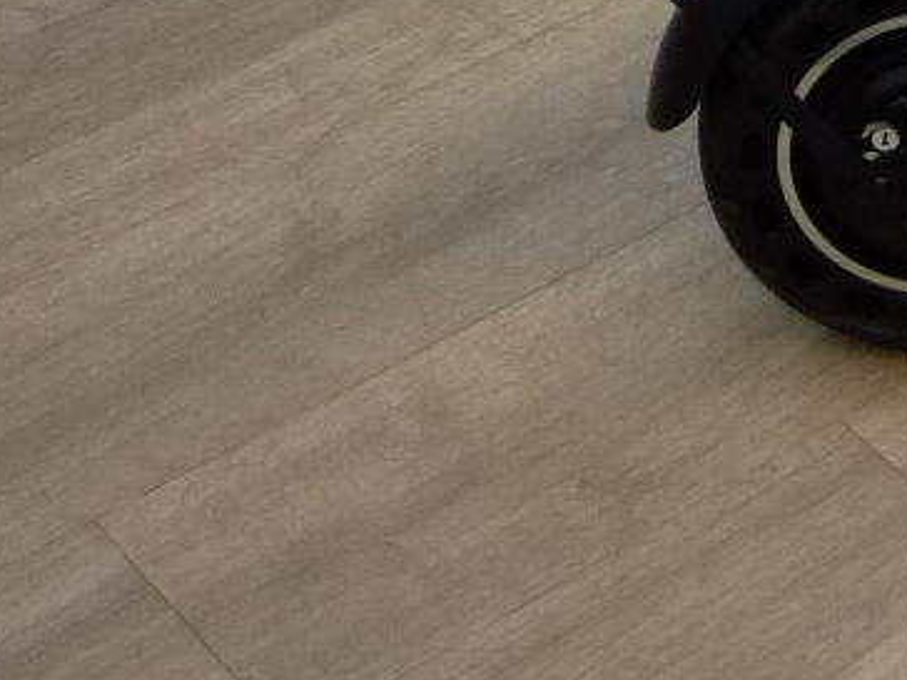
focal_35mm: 132
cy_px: -633
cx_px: 1839
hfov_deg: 12.9
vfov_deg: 10.4
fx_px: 3459
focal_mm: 5.2
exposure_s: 1/30
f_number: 3.3
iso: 200
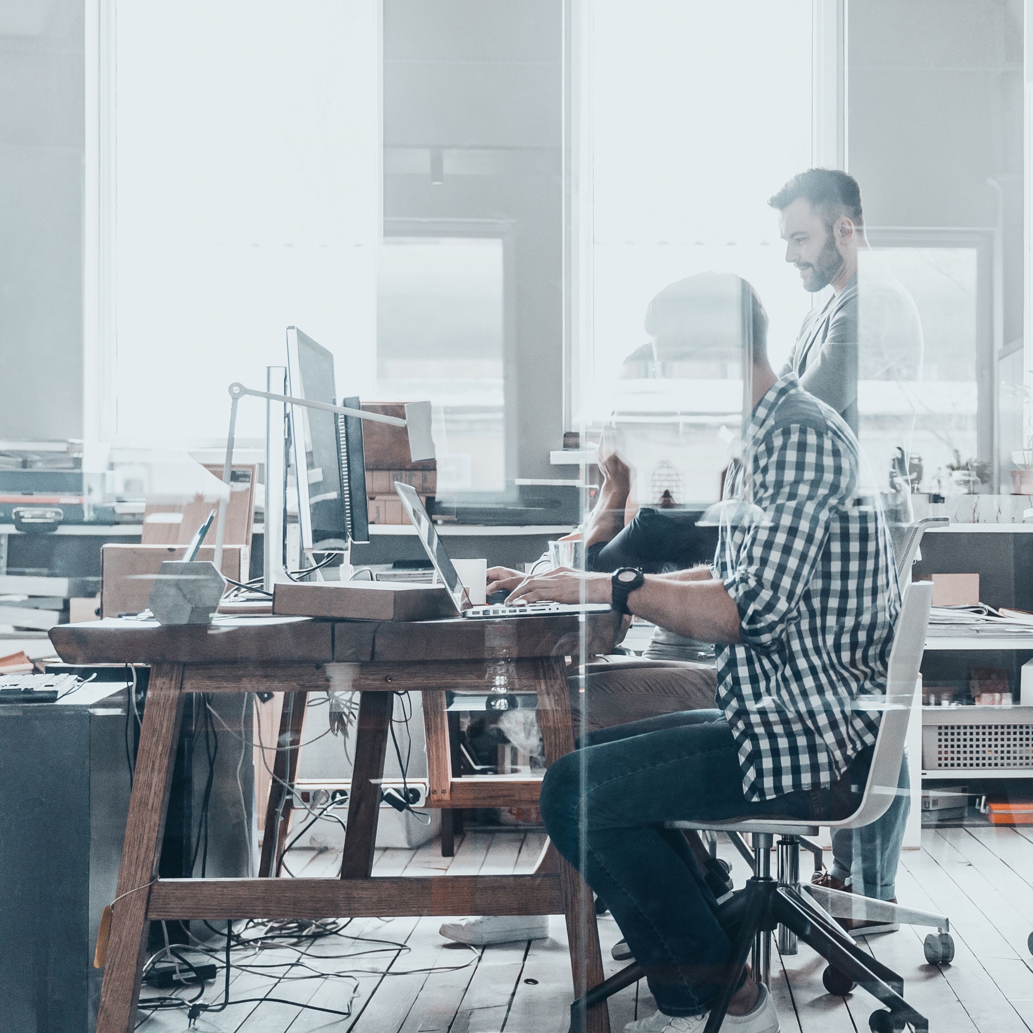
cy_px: 494
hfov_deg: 22.4
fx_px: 2566
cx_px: 861
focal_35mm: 76
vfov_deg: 22.8
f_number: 2.8
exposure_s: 1/80
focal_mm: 38
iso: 800
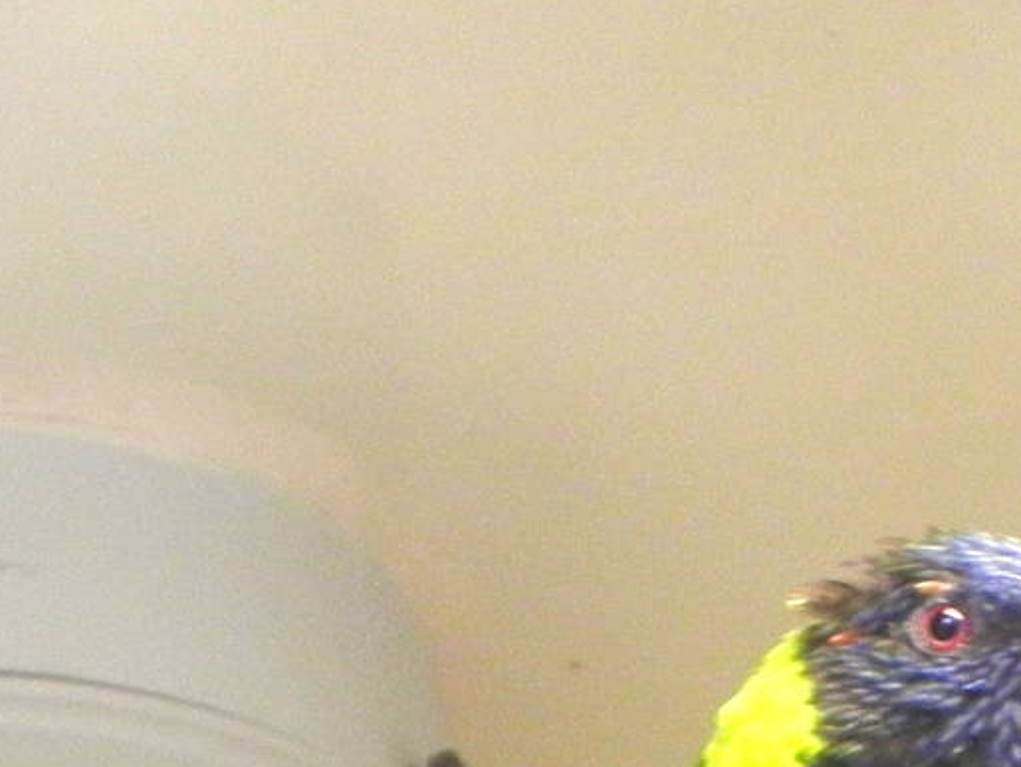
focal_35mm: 447
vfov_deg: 3.3
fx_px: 13194
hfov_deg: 4.4
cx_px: 1112
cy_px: 646
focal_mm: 25.7
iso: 400
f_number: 4.5
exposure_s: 1/15.3
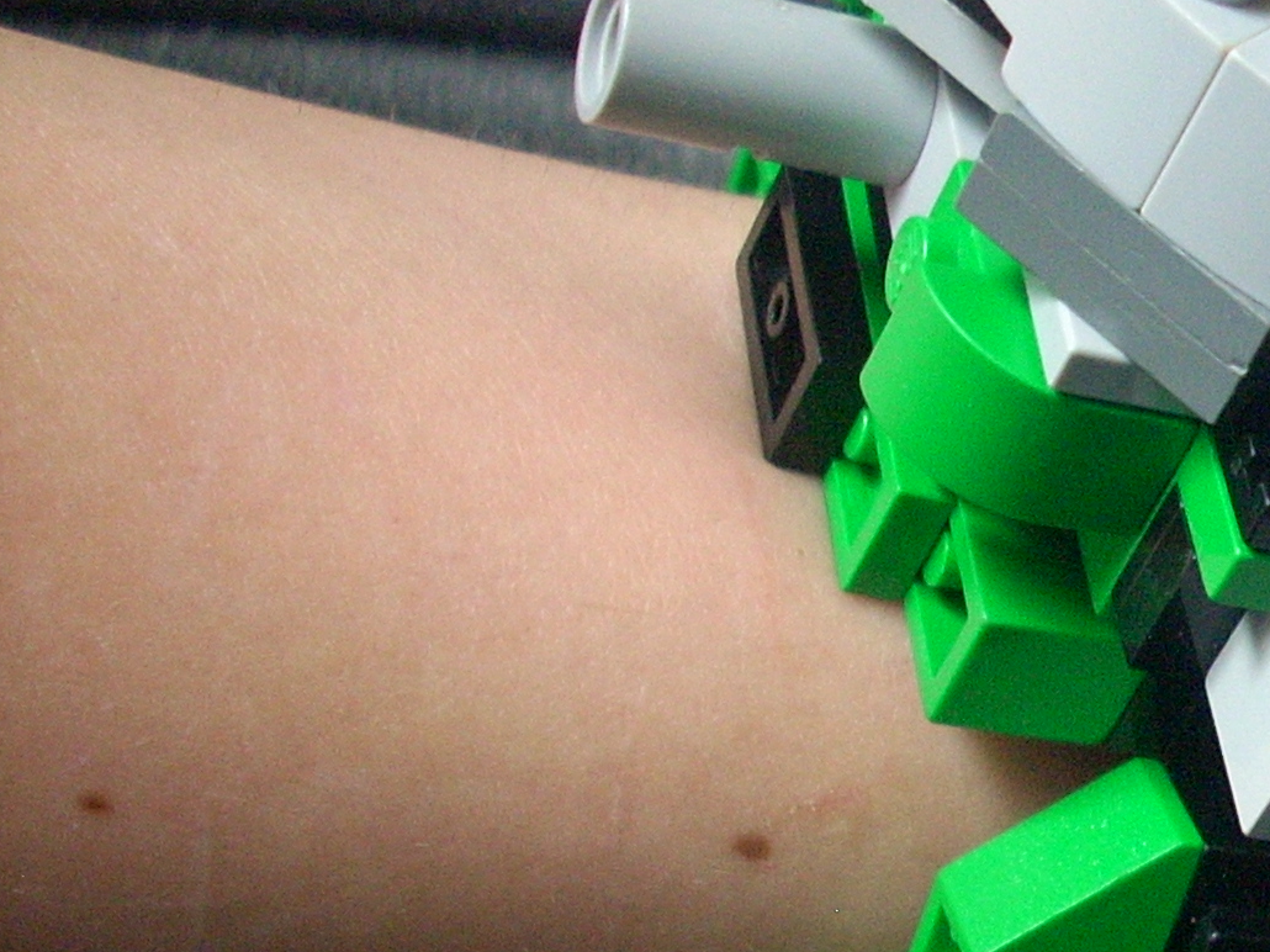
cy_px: 461
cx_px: 1547
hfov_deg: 19.9
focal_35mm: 92
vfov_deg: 16.1
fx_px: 3375
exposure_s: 1/4
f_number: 2.8
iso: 248
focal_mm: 6.2
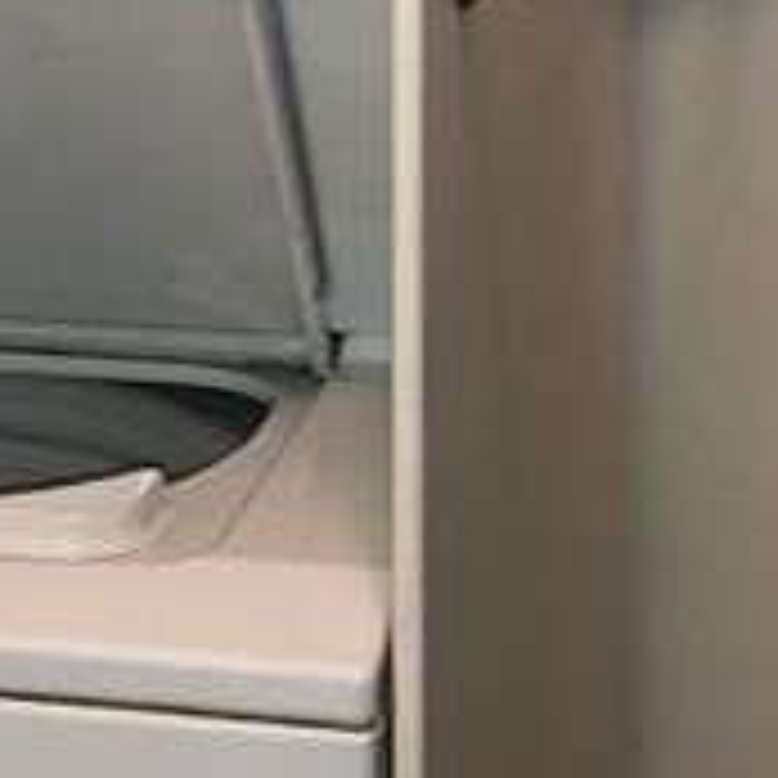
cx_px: 31
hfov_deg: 11.9
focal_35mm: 146
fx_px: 3712
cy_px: -187
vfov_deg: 11.7
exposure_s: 1/16
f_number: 1.8
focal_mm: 3.99
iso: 32
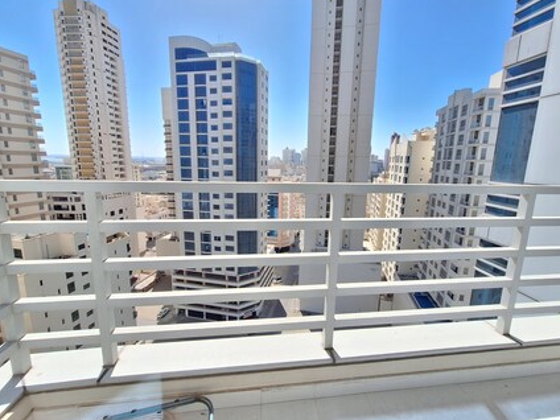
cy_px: 196
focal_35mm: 14
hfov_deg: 102.0
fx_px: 226
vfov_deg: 85.6
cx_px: 286
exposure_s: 1/1835
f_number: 2.2
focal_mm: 1.74
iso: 40
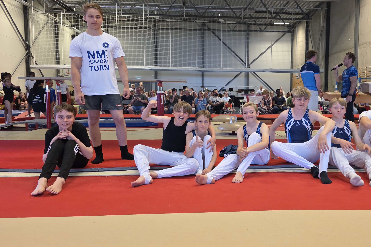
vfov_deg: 42.3
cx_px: 226
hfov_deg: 59.7
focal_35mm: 31
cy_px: 121
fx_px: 319
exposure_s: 1/100
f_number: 1.7
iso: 640
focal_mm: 6.3
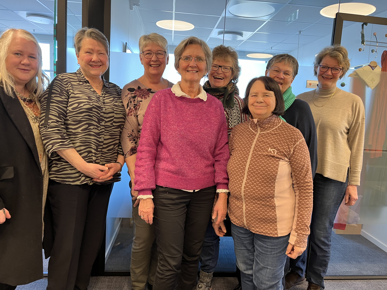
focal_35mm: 26
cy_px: 145
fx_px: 291
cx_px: 194
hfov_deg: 67.3
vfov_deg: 53.1
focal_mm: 5.1
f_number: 1.6
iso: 100
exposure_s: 1/50
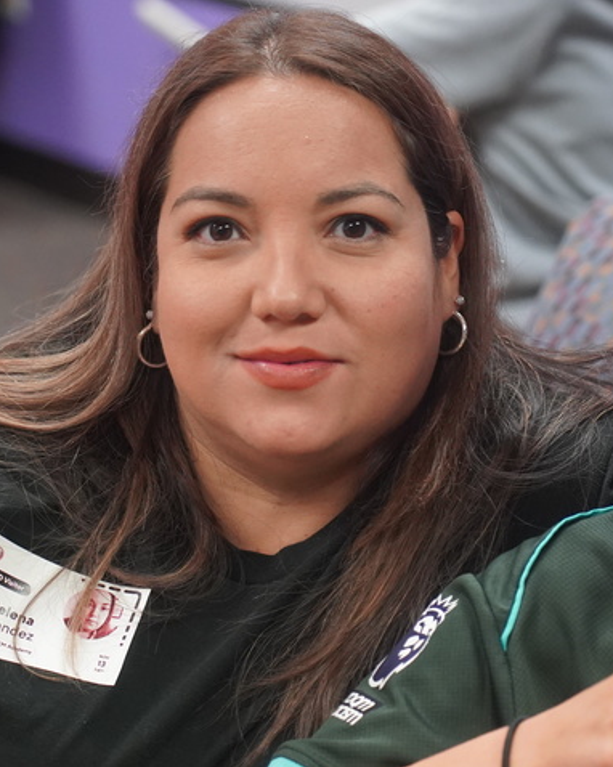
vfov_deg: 10.2
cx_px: 432
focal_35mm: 189
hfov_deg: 8.2
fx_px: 4289
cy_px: 420
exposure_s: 1/160
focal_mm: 94
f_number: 4
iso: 3200
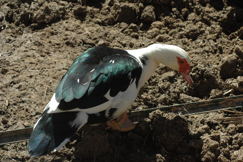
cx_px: 122
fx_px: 910
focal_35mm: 135
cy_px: 81
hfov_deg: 15.2
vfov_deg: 10.1
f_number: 9
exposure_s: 1/1250
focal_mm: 90
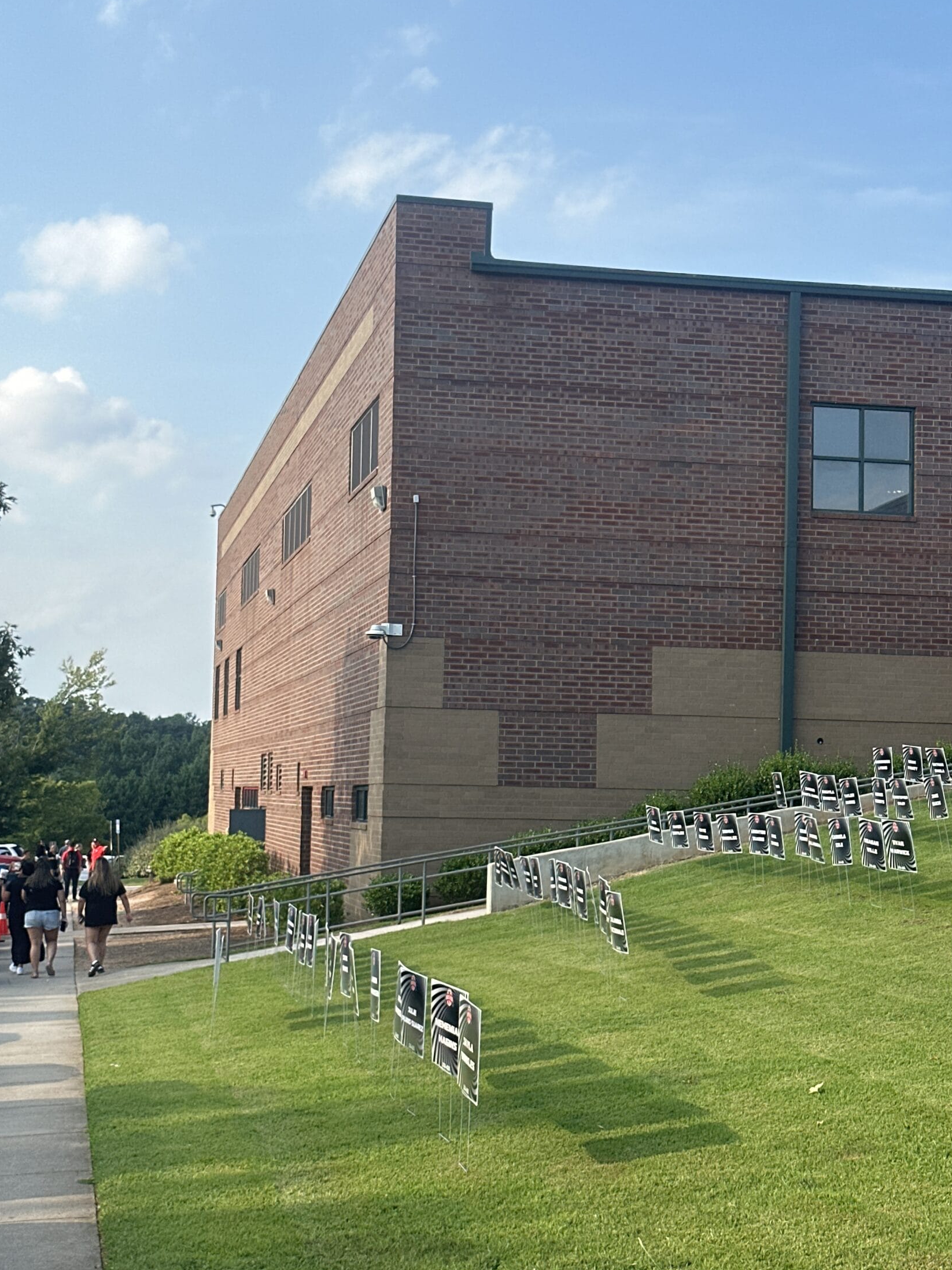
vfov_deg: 34.3
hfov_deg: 26.1
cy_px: 622
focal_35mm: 56
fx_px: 2053
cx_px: 553
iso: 64
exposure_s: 1/1815
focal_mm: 6.86
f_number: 1.78
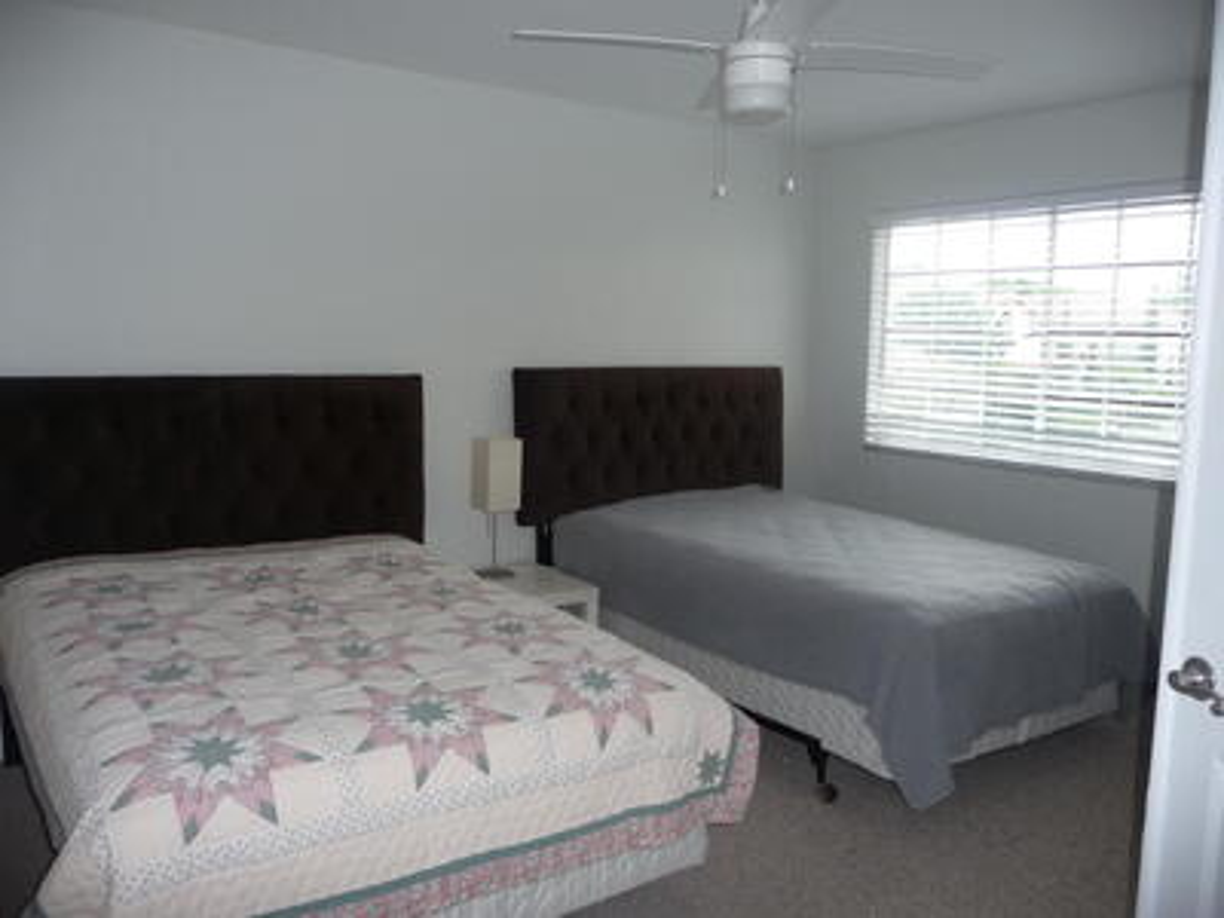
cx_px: 612
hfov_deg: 63.4
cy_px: 459
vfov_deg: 49.7
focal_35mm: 28
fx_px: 990
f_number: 3.3
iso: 160
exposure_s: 1/30
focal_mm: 4.7
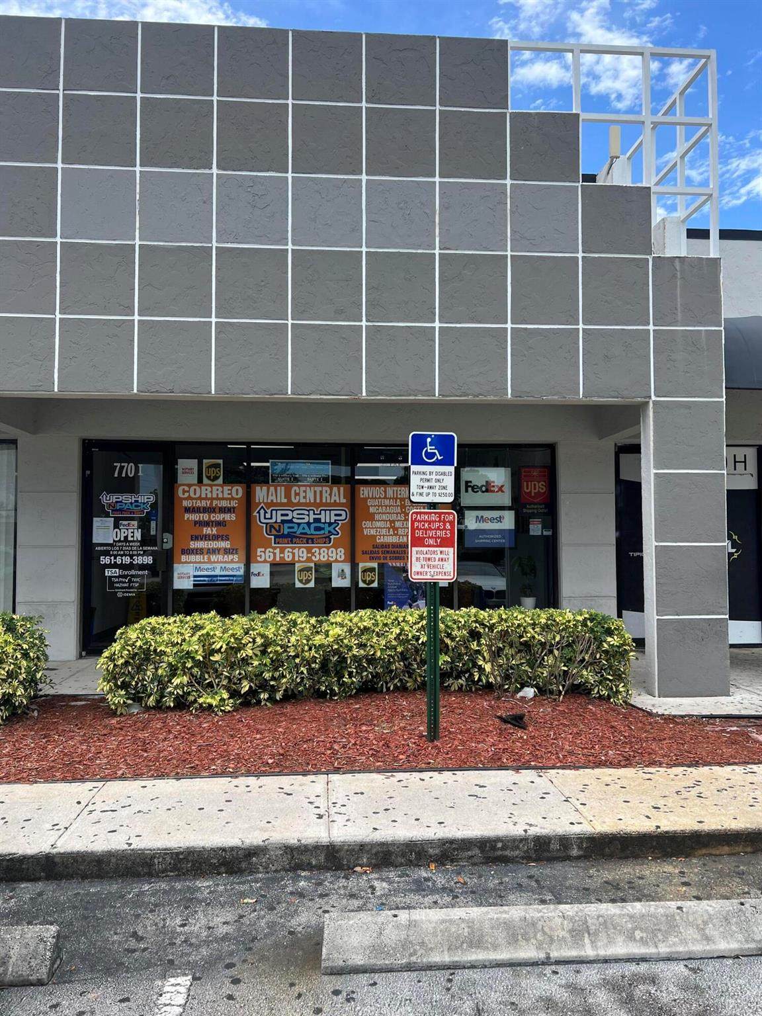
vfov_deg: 67.3
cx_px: 381
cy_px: 508
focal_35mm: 26
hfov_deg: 53.1
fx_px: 763
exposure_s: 1/2123
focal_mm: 5.7
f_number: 1.5
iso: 50
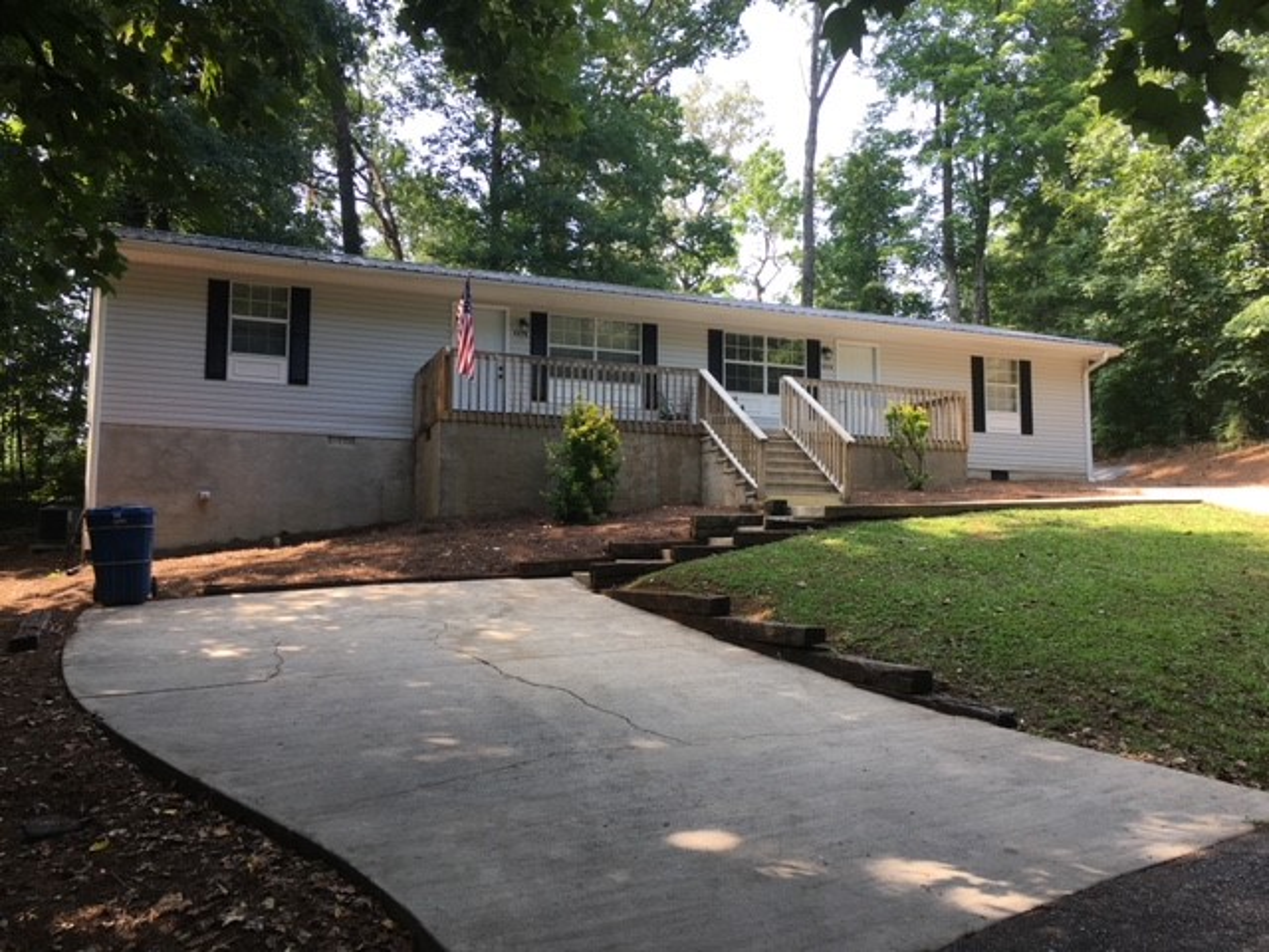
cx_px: 634
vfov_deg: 48.2
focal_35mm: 29
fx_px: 1063
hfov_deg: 61.7
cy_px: 476
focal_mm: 4.15
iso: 25
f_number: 2.2
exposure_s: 1/161
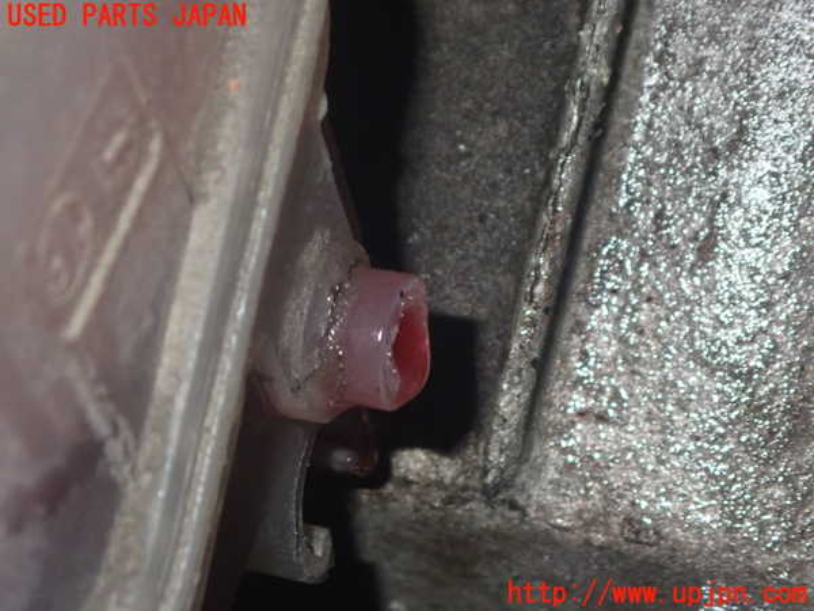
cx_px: 407
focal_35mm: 100
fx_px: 2352
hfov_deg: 19.6
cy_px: 306
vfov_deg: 14.8
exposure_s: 1/100
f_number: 14
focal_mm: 18
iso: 800
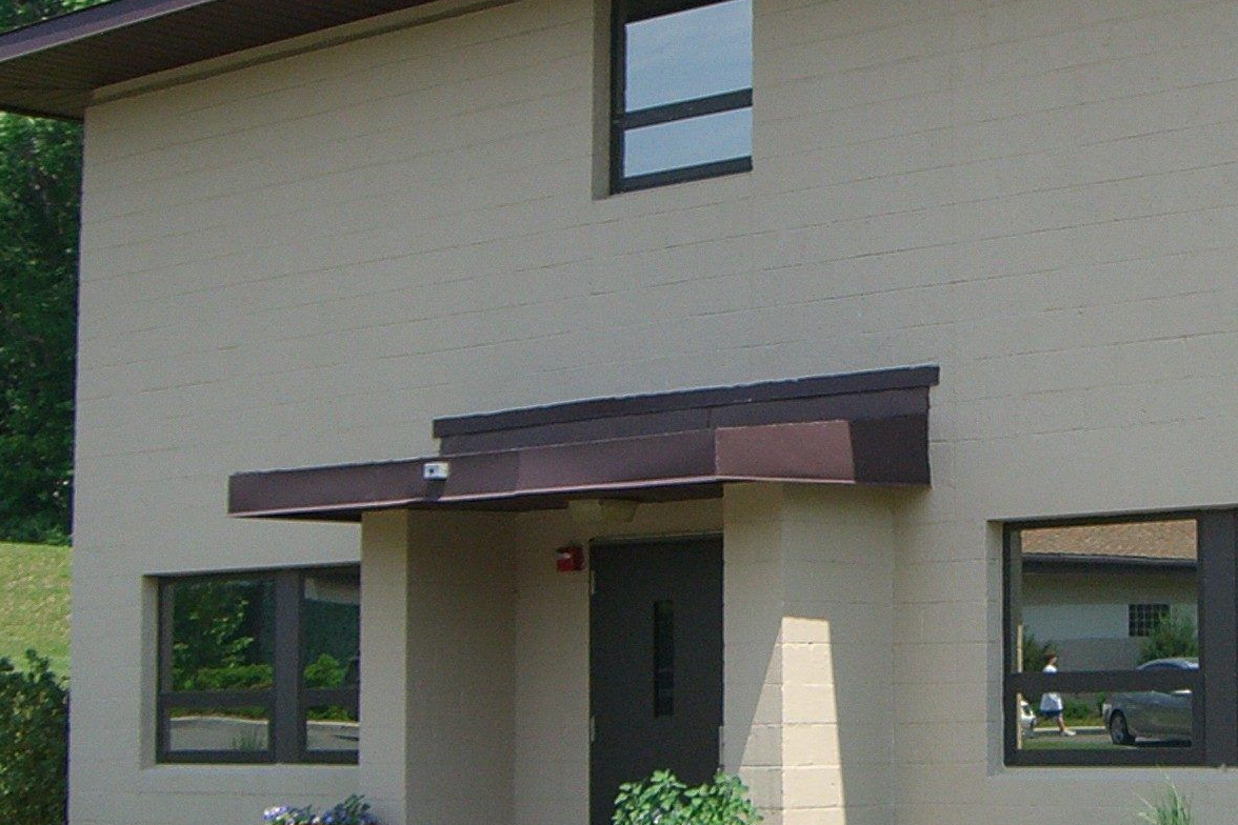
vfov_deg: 15.9
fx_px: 2957
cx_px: 1111
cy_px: 475
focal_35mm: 86
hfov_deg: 23.1
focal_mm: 6.2
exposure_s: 1/400
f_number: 4.3
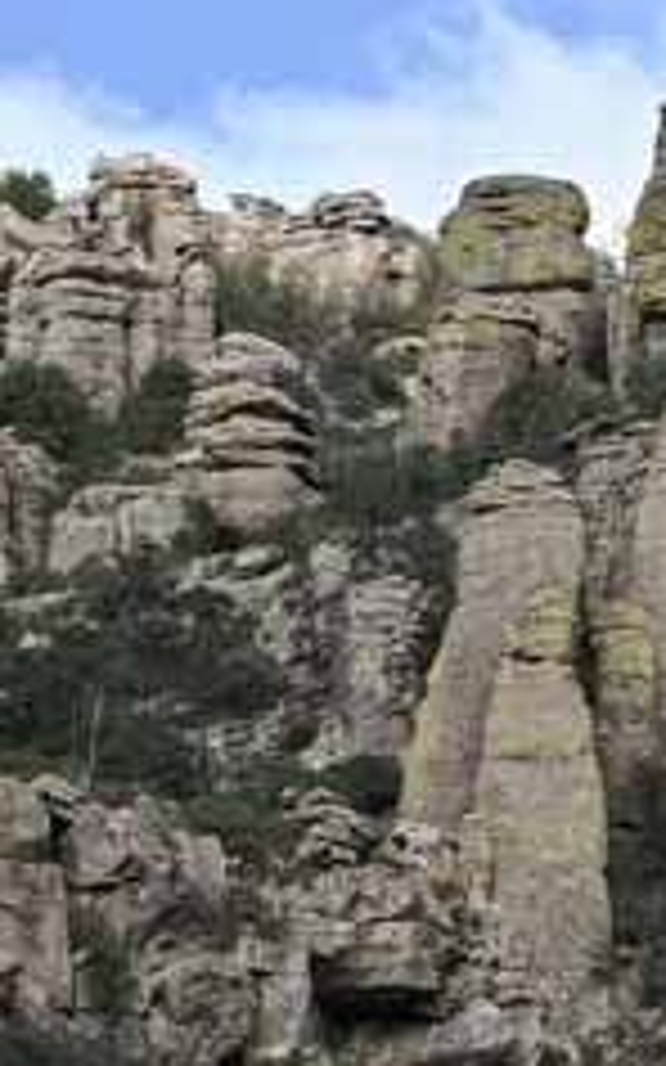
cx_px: 1796
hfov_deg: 3.4
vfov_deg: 5.6
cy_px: 193
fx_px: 10984
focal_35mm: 378
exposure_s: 1/640
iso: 100
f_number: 5
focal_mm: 110
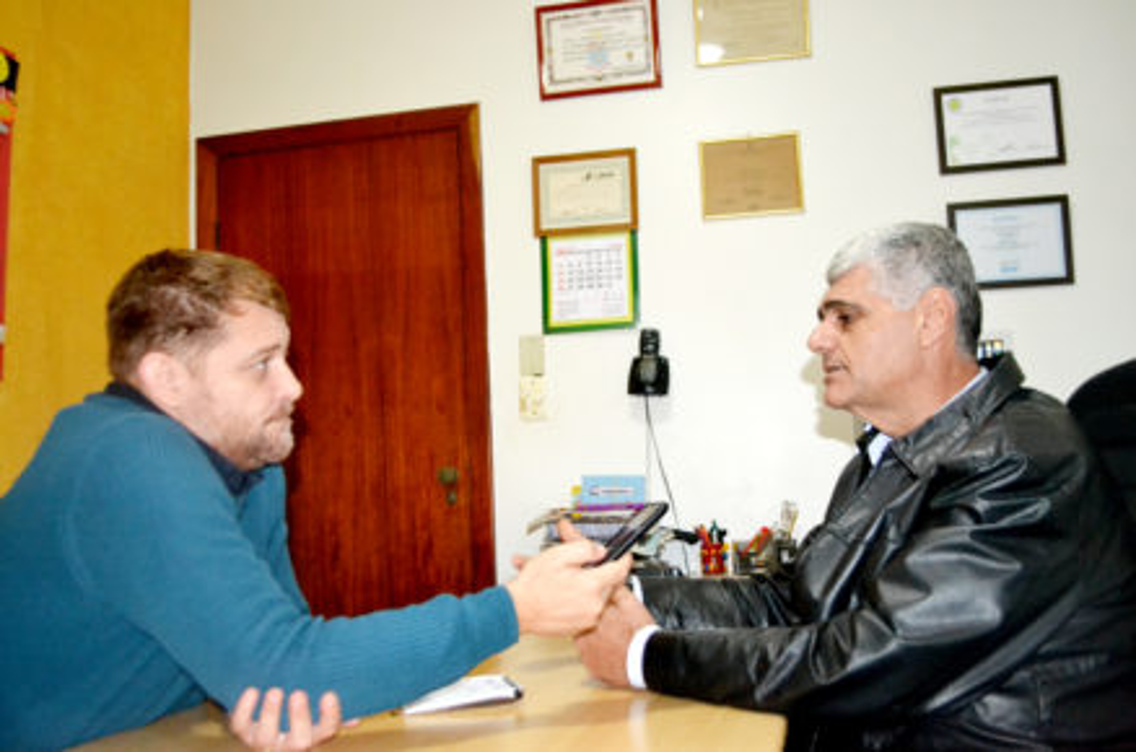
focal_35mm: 33
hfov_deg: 57.3
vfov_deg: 39.8
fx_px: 1039
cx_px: 568
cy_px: 376
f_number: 3.8
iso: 3200
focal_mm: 22
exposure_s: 1/60
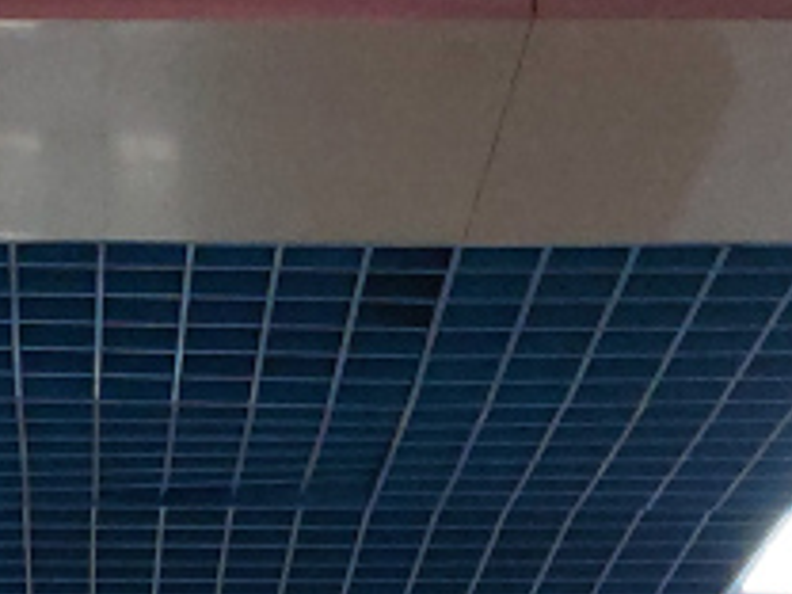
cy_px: 1342
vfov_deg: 9.1
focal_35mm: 150
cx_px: 42
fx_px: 3432
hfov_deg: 13.0
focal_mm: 5.23
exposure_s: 1/50
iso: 400
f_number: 1.8
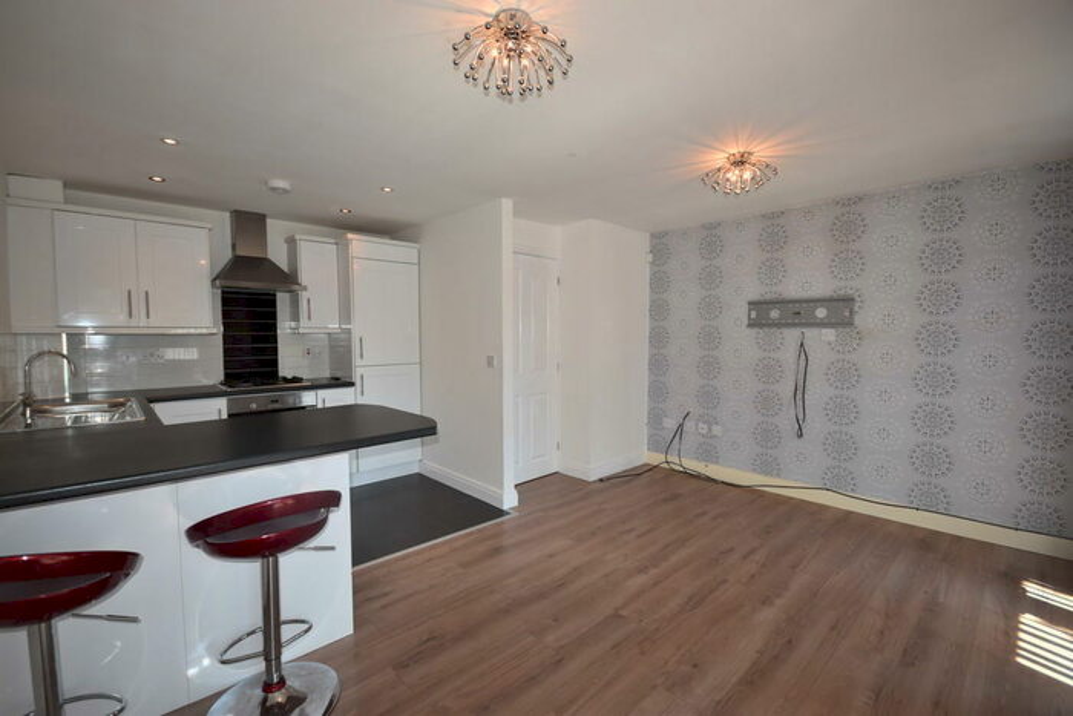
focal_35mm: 15
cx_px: 536
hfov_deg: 100.4
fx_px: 447
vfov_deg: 77.4
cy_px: 358
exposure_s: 1/60
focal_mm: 10
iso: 100
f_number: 4
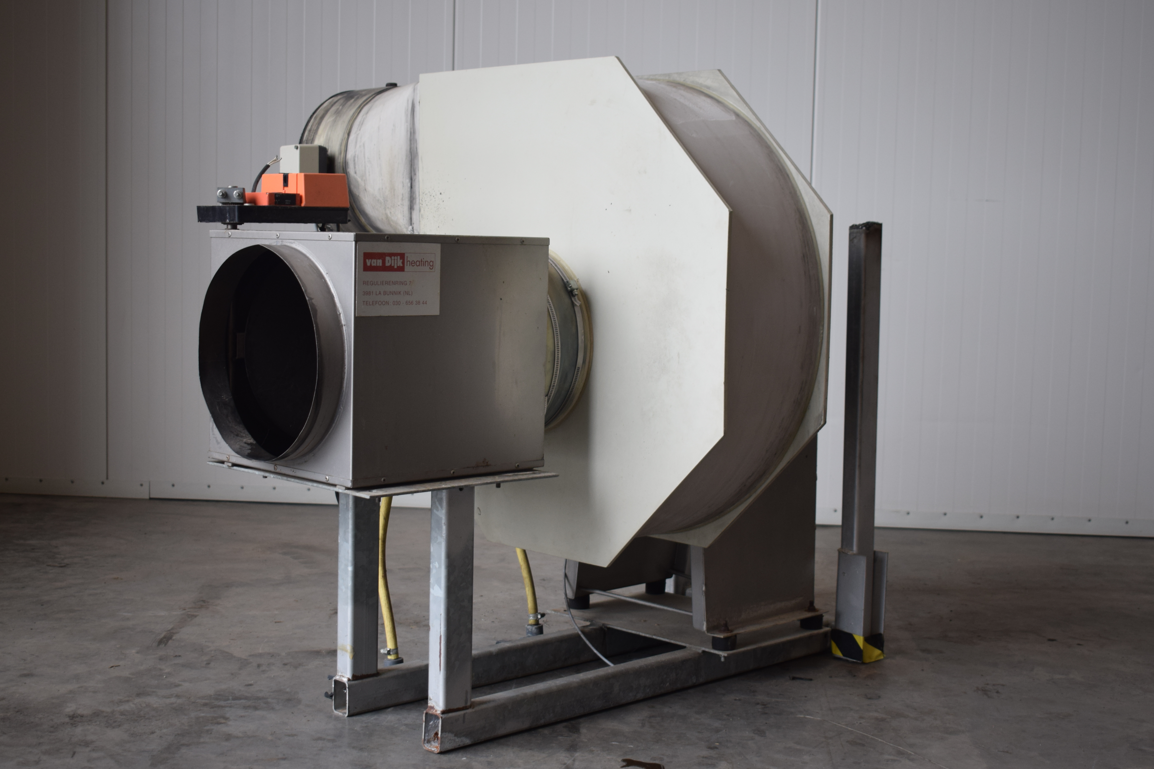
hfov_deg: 39.9
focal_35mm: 50
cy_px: 385
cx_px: 559
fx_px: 1588
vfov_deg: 27.2
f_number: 4.2
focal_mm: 31
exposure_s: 1/80
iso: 400
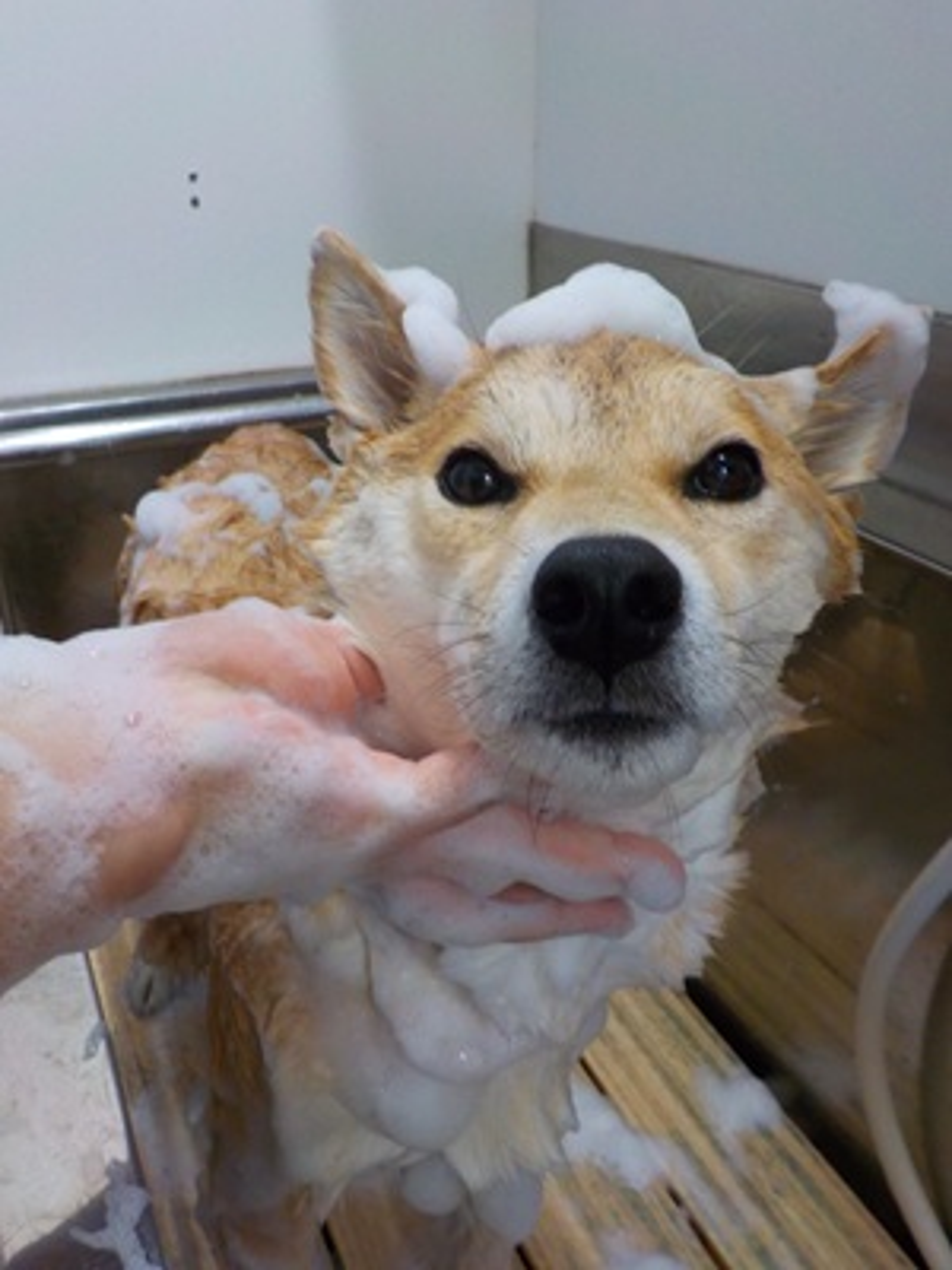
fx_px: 1100
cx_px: 476
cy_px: 635
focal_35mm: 30
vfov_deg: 60.0
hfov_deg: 46.8
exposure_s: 1/30
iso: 220
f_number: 3.3
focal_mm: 4.1
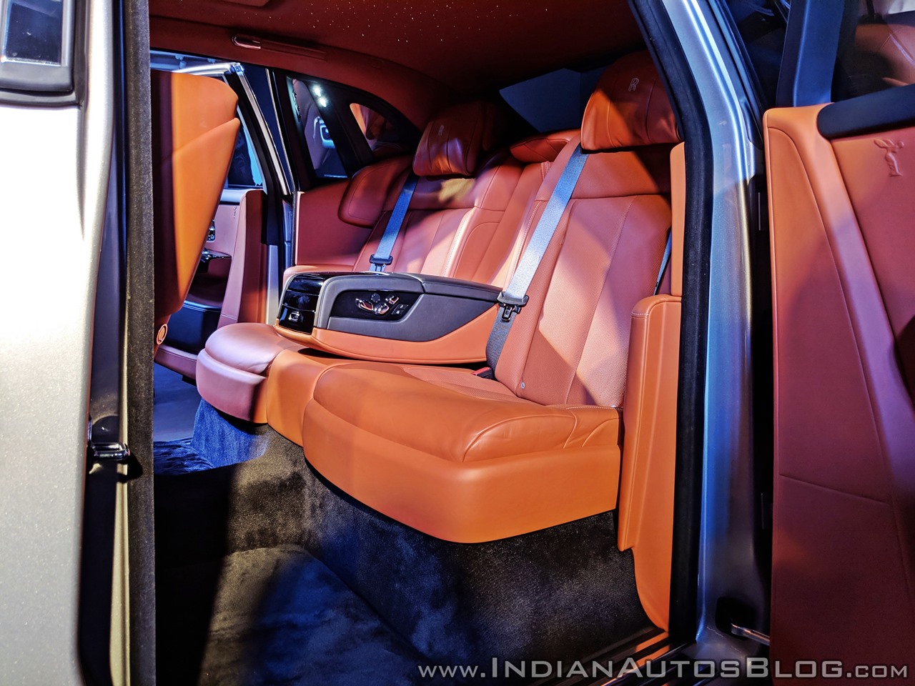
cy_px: 343
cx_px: 458
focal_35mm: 27
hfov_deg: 65.3
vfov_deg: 51.4
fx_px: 714
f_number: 1.8
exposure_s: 1/153
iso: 50
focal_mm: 4.44
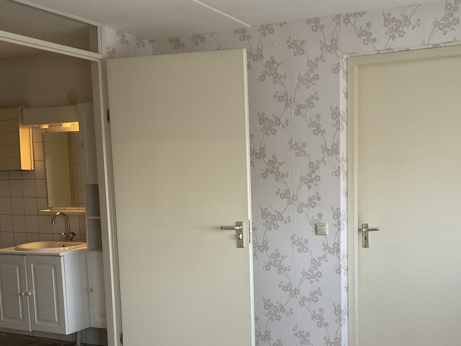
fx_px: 586
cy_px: 245
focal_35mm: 44
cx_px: 296
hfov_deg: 42.5
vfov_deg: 32.4
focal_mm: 3
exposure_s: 1/50
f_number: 1.8
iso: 64
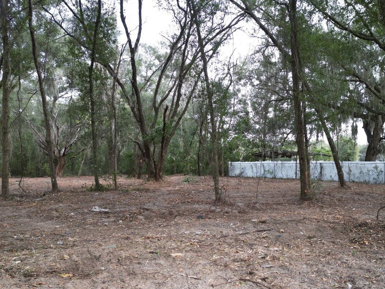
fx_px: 345
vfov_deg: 45.2
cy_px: 171
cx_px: 214
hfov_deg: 58.2
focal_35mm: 31
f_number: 1.7
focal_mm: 6.72
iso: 100
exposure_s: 1/100
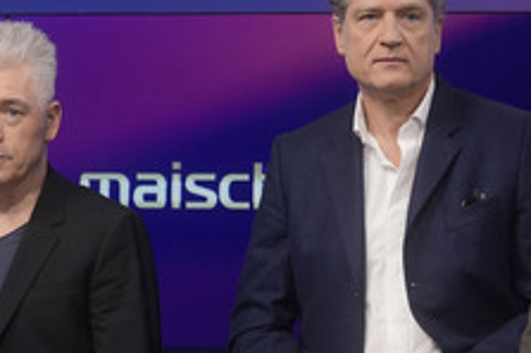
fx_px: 1340
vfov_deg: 15.0
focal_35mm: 91
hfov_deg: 22.2
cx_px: 385
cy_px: 215
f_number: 2.2
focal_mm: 30
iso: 640
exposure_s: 1/250
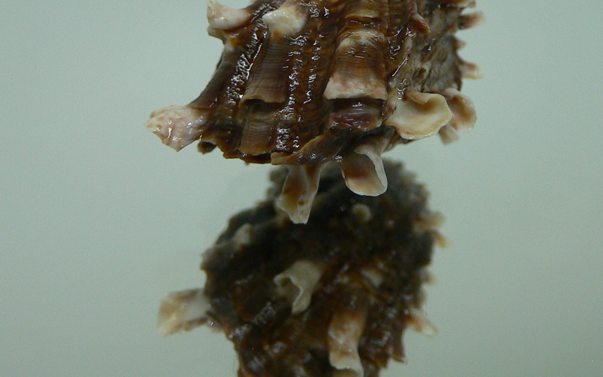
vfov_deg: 22.9
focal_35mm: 56
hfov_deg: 36.2
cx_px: 341
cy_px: 86
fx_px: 920
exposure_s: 1/60
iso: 100
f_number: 2.8
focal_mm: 4.6
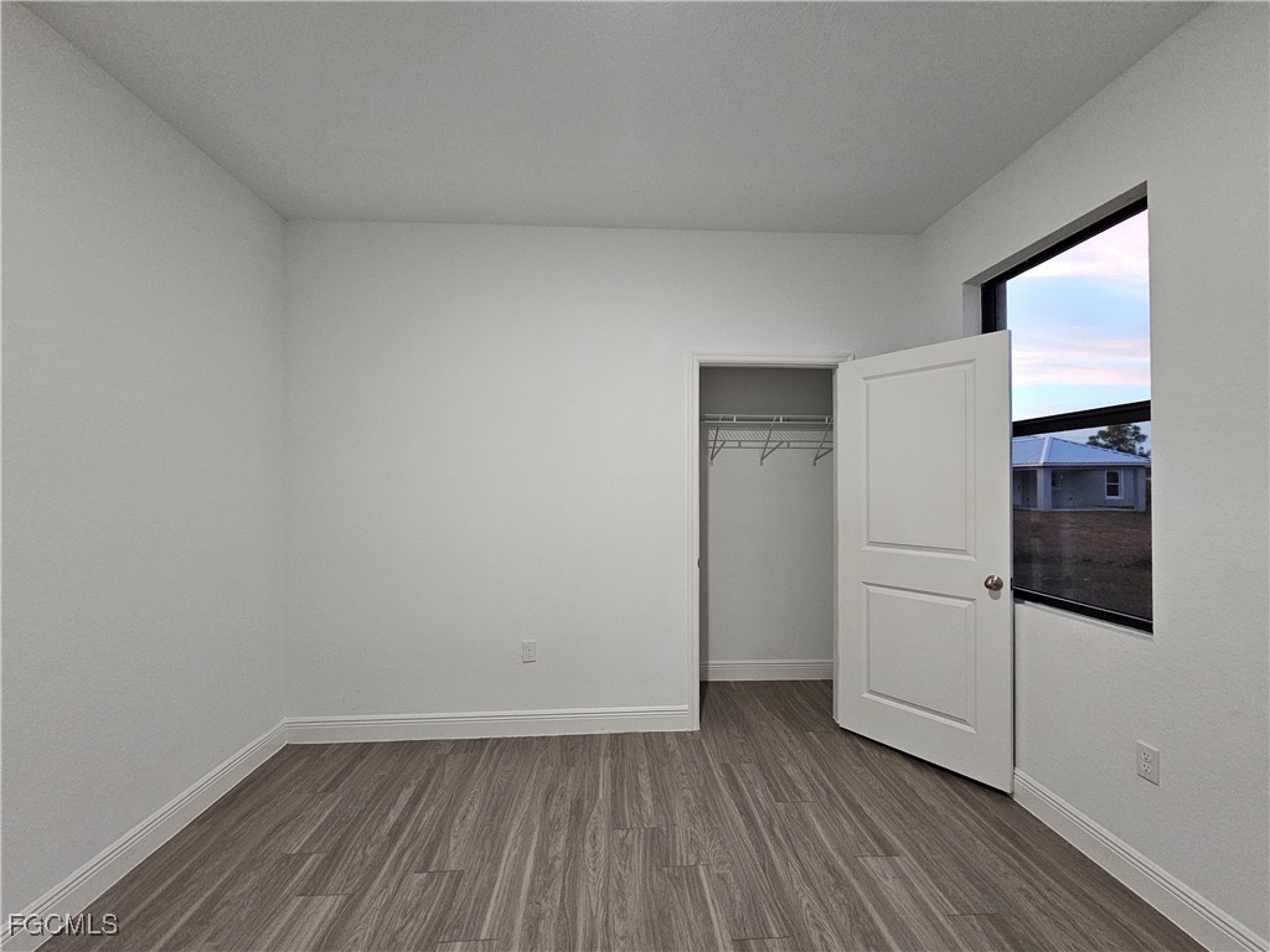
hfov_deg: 106.2
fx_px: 477
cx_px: 635
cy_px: 476
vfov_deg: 89.9
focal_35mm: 13
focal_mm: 2.2
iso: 400
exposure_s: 1/40
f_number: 2.2
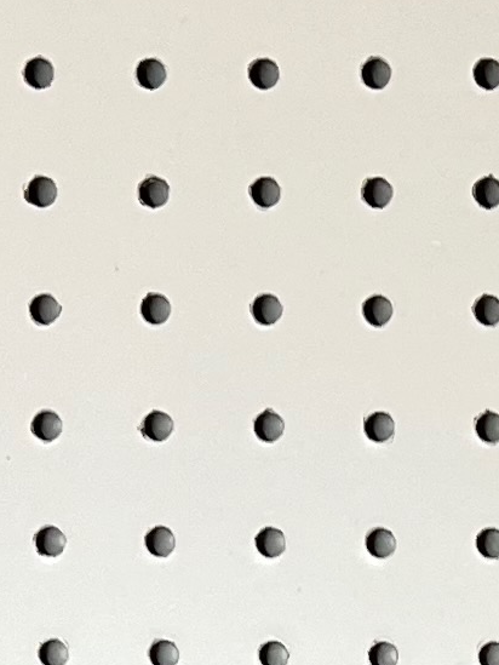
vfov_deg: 9.2
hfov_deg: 7.7
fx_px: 3670
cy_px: 1670
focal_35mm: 191
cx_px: 683
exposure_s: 1/120
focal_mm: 5.7
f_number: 1.5
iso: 125
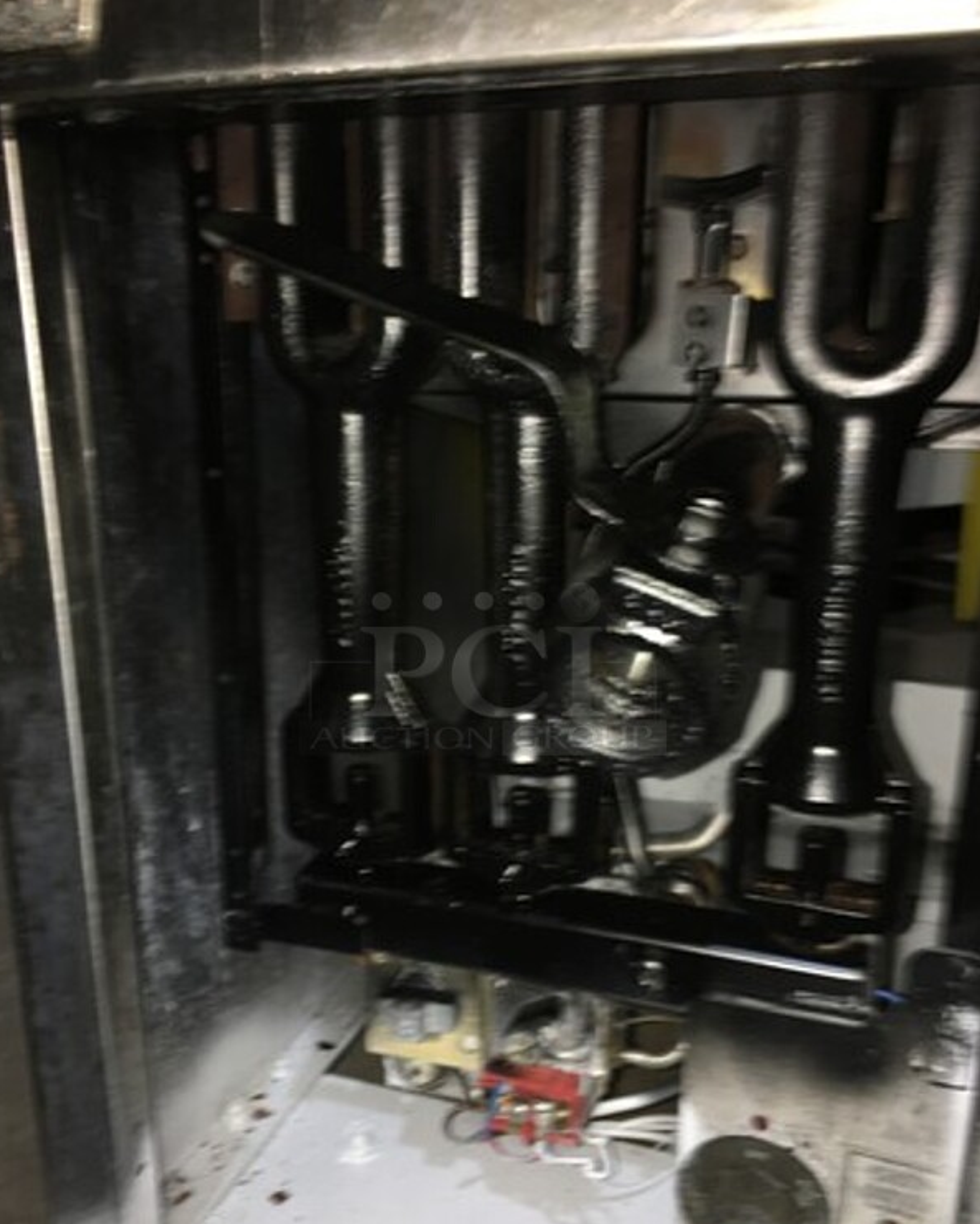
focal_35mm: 31
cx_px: 483
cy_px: 669
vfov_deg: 57.1
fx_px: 1123
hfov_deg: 47.1
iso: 40
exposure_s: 1/16
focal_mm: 4.15
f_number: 2.2
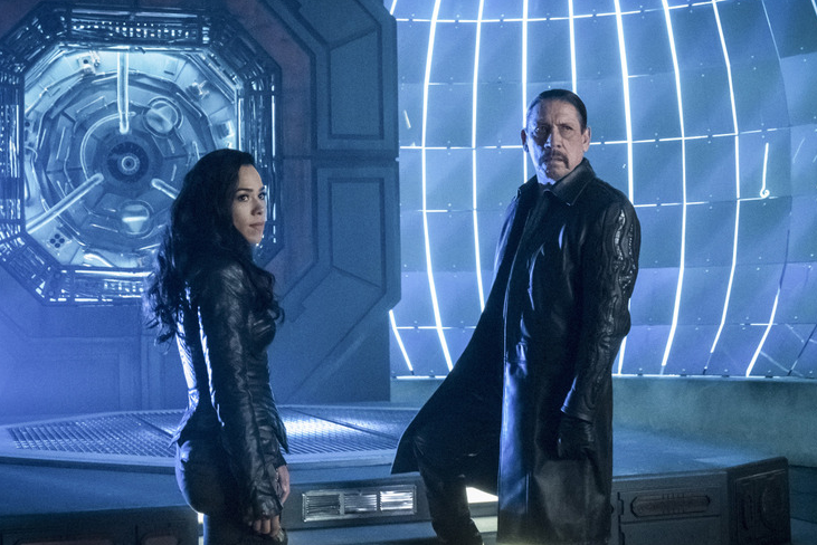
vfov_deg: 28.1
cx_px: 389
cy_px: 284
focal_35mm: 48
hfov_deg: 41.1
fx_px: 1090
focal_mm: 30.2
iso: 8000
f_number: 4
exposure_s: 1/60
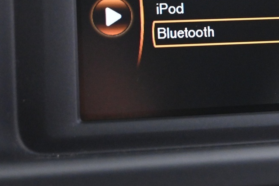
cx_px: 226
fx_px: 806
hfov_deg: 19.4
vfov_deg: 13.0
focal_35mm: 104
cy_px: 14
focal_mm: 28
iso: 3200
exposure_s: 1/15
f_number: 4.5
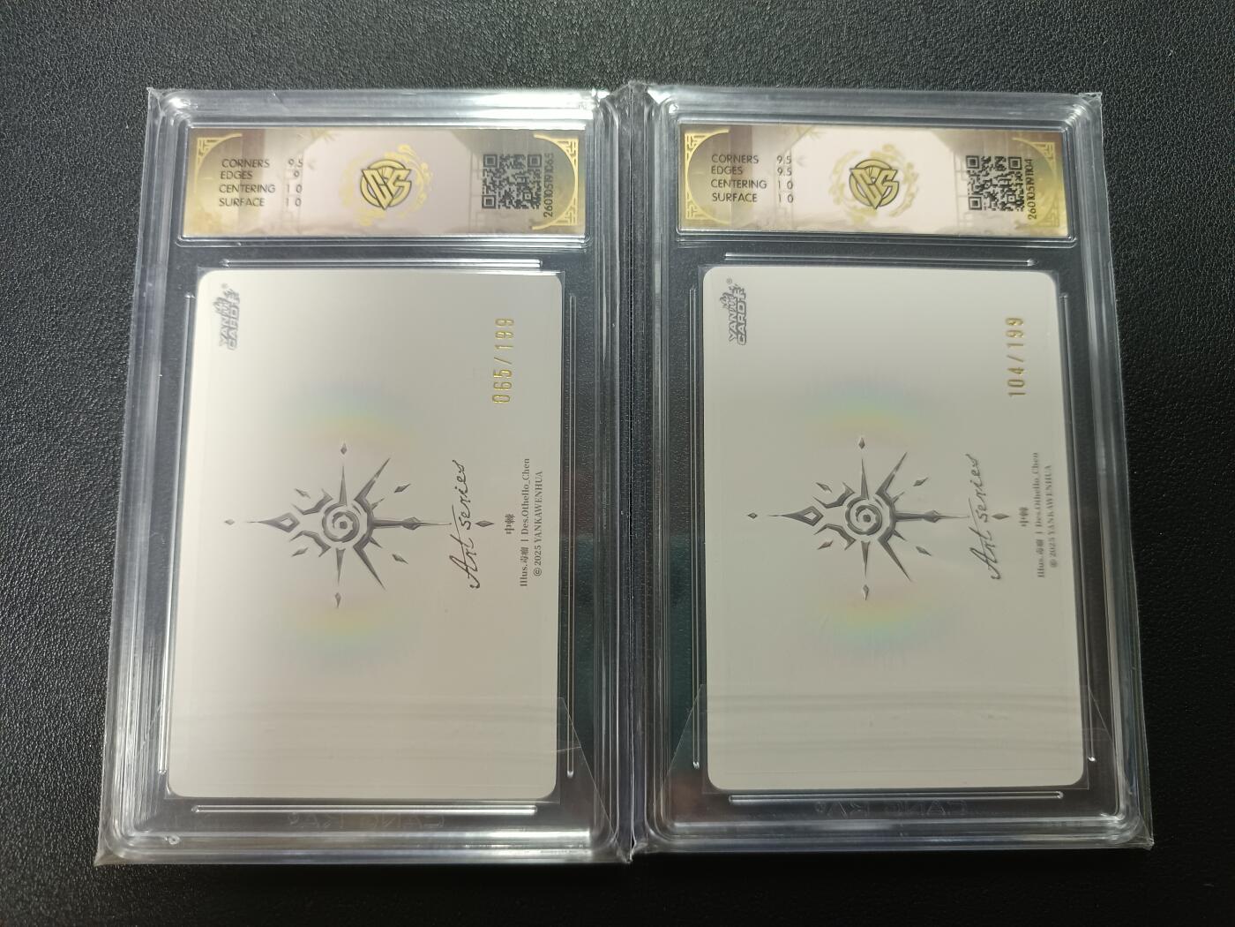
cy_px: 464
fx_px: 856
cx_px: 618
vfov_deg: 56.8
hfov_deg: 71.6
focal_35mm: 24
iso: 829
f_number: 1.7
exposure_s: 1/33.3
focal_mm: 5.31
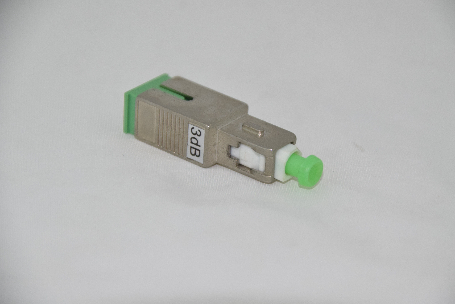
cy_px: 152
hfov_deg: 6.9
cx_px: 228
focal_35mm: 300
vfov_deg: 4.6
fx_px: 3791
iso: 640
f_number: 6.3
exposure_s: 1/80
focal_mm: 200
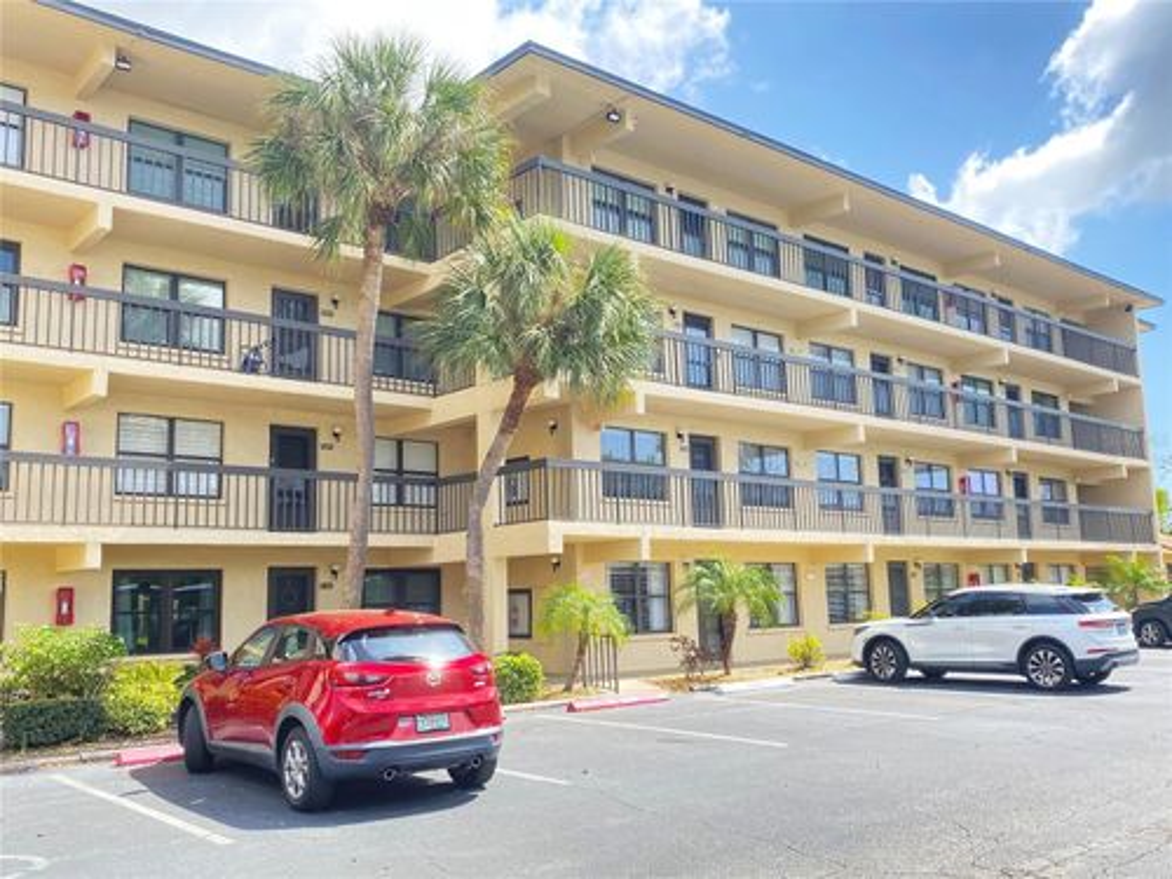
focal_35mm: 31
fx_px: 1050
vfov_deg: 45.4
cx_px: 586
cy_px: 440
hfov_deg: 58.4
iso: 32
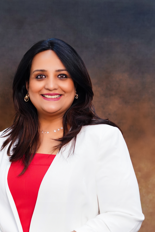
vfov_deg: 17.3
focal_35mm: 118
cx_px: 47
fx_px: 762
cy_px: 156
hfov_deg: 11.6
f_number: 2.8
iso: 1000
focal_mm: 50
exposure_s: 1/250
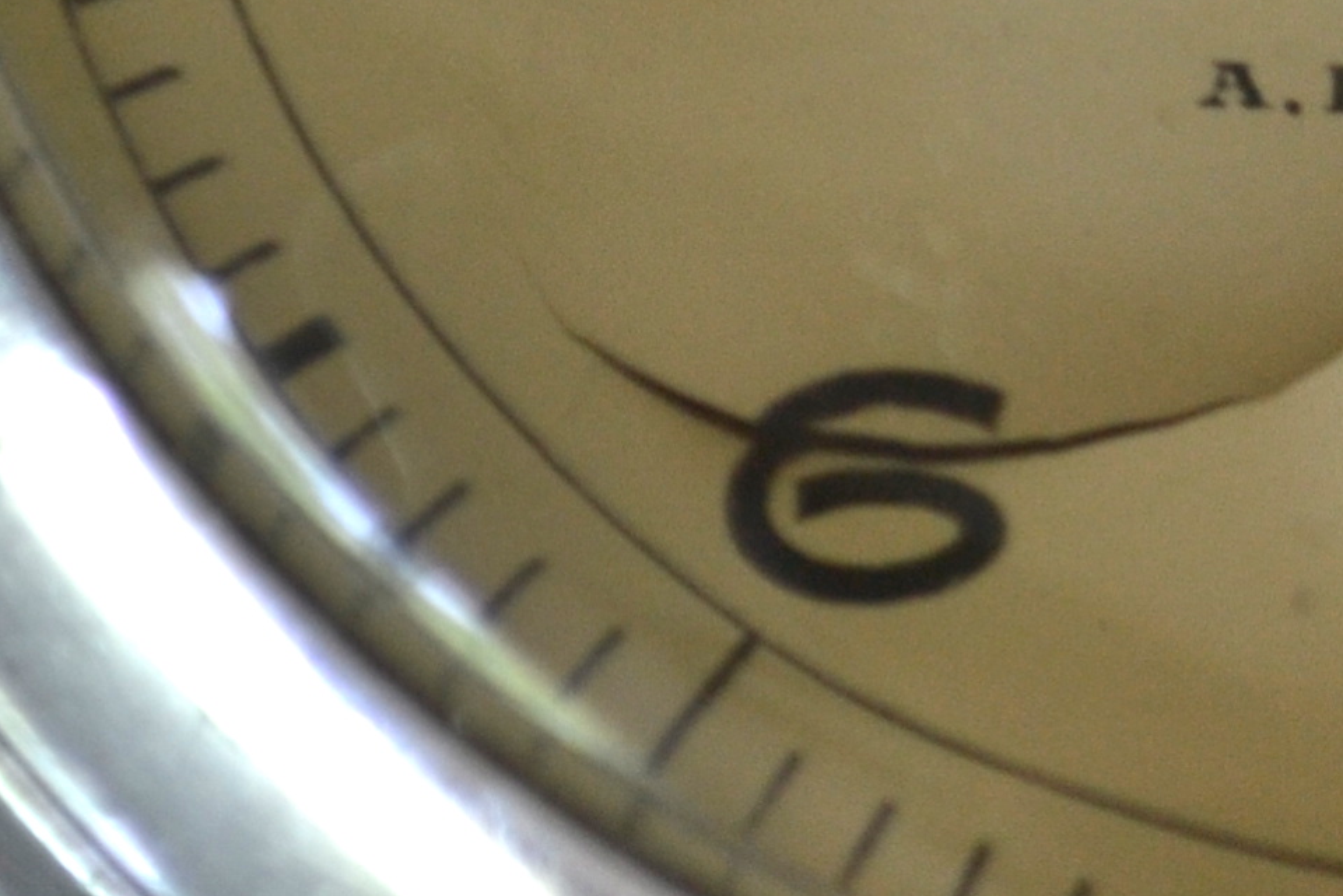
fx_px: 13429
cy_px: 227
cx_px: 1919
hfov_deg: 5.7
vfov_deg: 3.8
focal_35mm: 360
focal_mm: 50
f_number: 7.1
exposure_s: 1/8
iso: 140
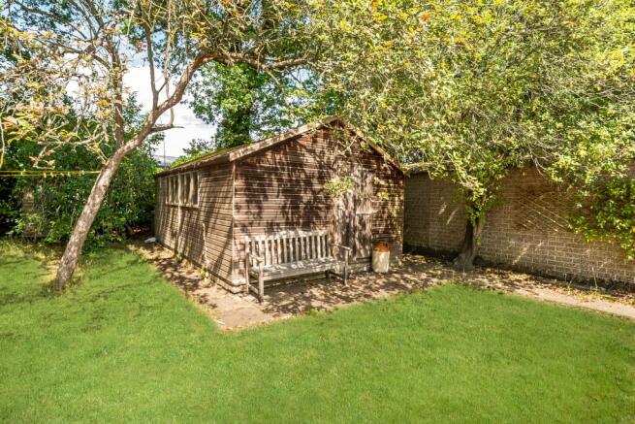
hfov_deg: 90.0
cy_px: 212
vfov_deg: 67.4
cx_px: 318
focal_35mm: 18
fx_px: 318
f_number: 8
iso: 400
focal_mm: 12
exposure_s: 1/100
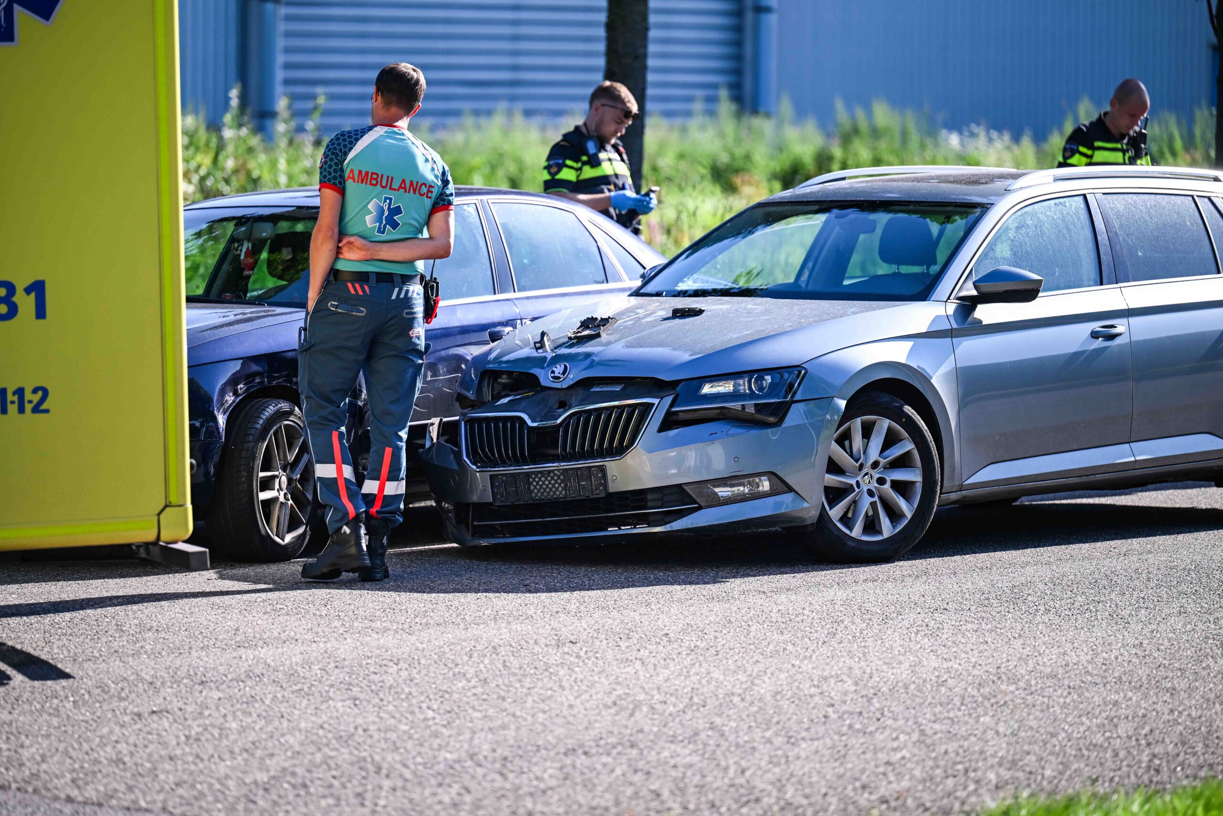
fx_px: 5605
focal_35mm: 165
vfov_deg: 8.3
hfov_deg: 12.5
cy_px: 408
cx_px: 612
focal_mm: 165
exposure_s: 1/1600
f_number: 2.8
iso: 250
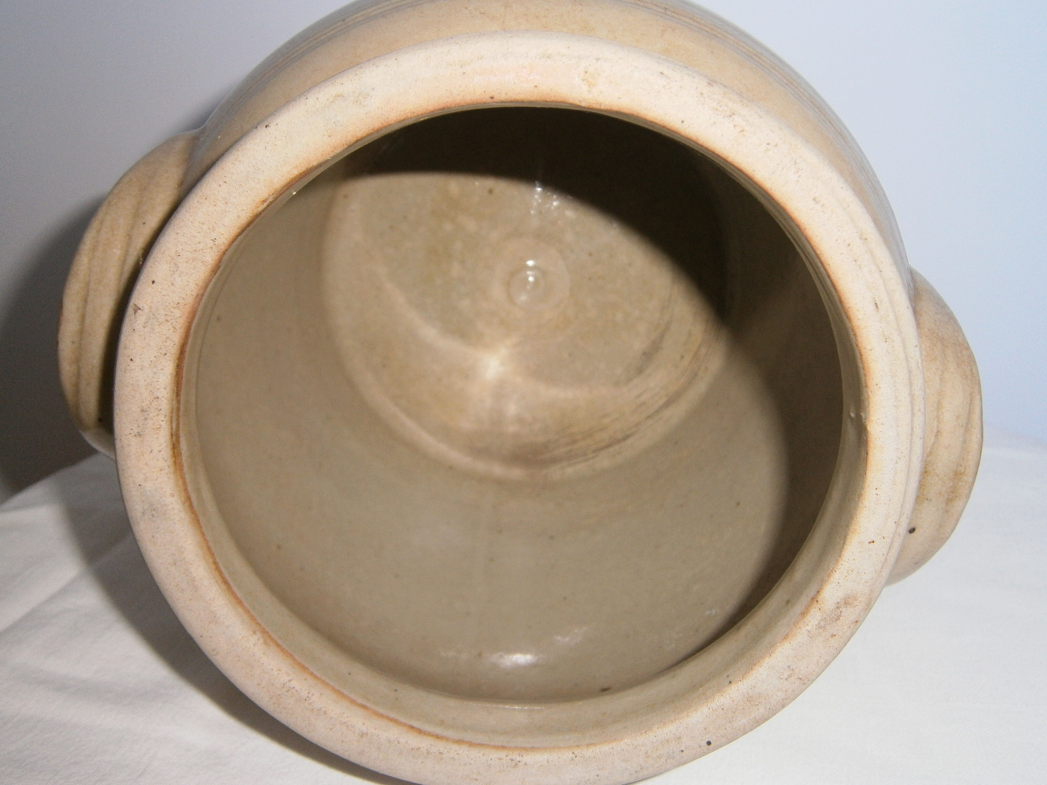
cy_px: 392
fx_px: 1089
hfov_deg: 51.4
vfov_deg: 39.7
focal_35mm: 36
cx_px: 524
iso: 125
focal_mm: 6.4
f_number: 3.1
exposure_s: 1/40
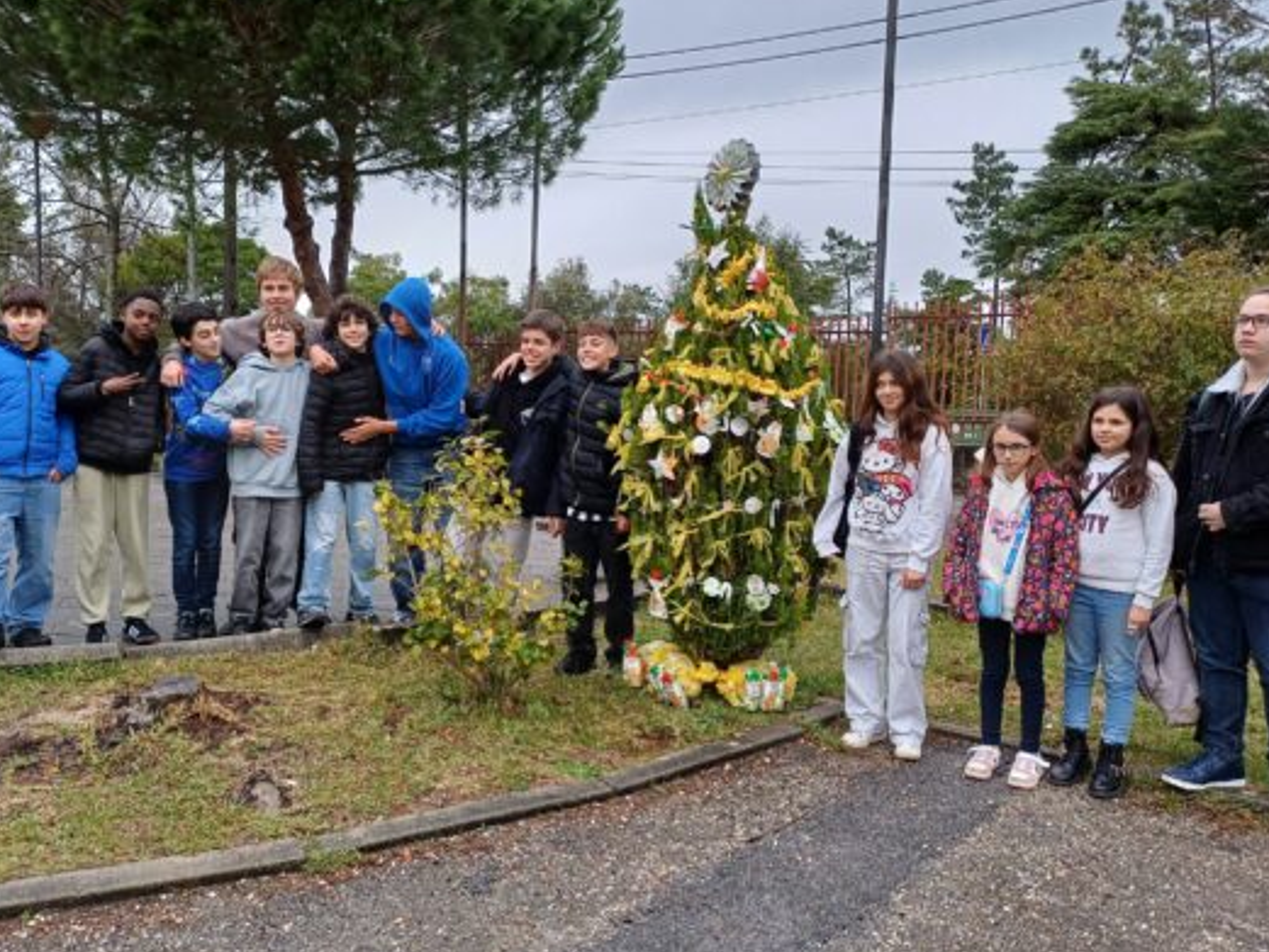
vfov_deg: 44.2
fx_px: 1173
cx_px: 561
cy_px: 497
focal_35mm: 32
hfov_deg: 56.7
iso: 50
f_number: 1.8
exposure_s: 1/142
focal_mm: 4.65
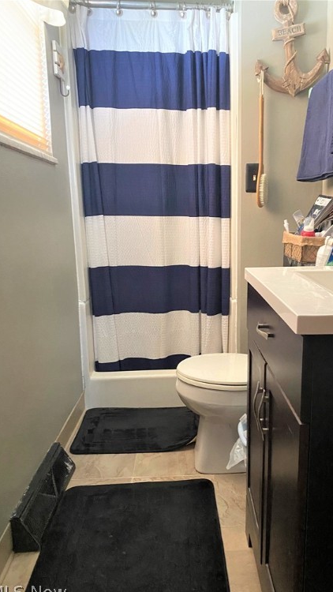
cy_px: 302
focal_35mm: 29
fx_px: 455
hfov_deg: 39.9
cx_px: 212
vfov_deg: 66.1
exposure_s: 1/34
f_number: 1.8
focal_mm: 4.25
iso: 640
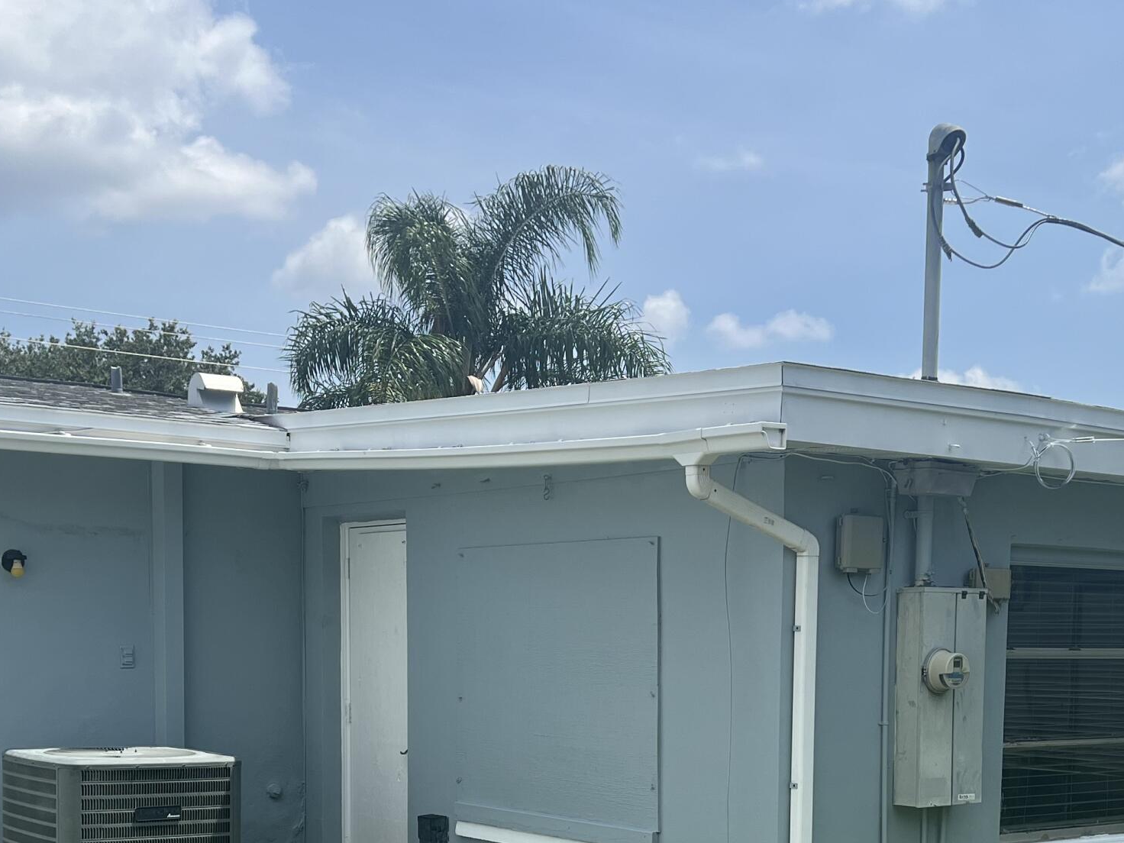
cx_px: 599
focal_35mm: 53
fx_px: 1721
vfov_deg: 26.6
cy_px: 761
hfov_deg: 36.2
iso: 50
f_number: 1.5
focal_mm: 5.7
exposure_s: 1/4831
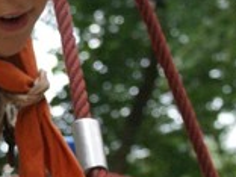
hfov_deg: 5.9
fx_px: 2267
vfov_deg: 4.5
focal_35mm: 332
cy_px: 129
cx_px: -70
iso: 500
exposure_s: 1/160
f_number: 5.6
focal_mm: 45
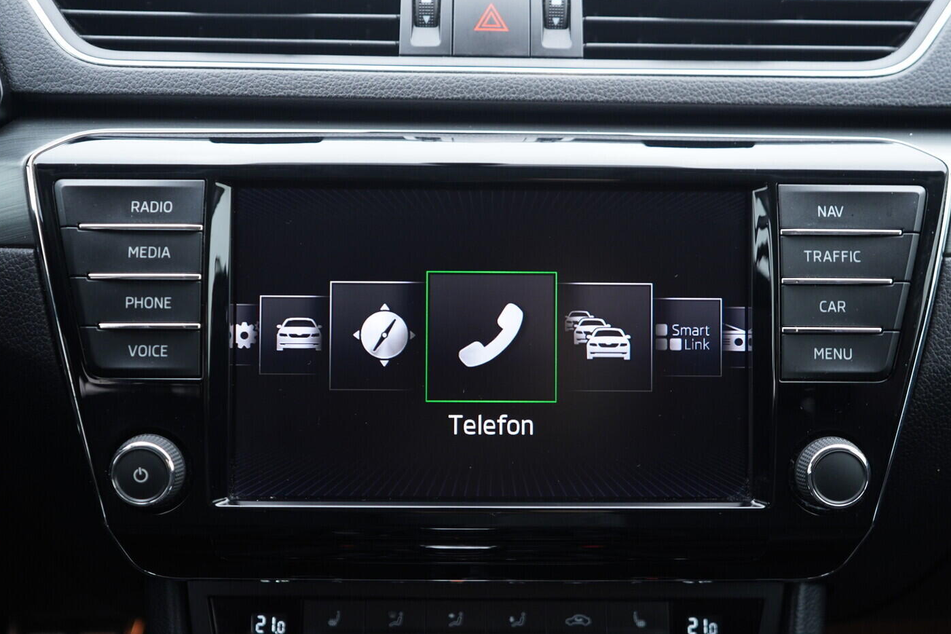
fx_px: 977
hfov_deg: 51.9
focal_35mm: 37
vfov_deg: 35.9
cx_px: 479
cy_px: 322
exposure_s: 1/40
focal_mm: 24
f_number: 2.8
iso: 400
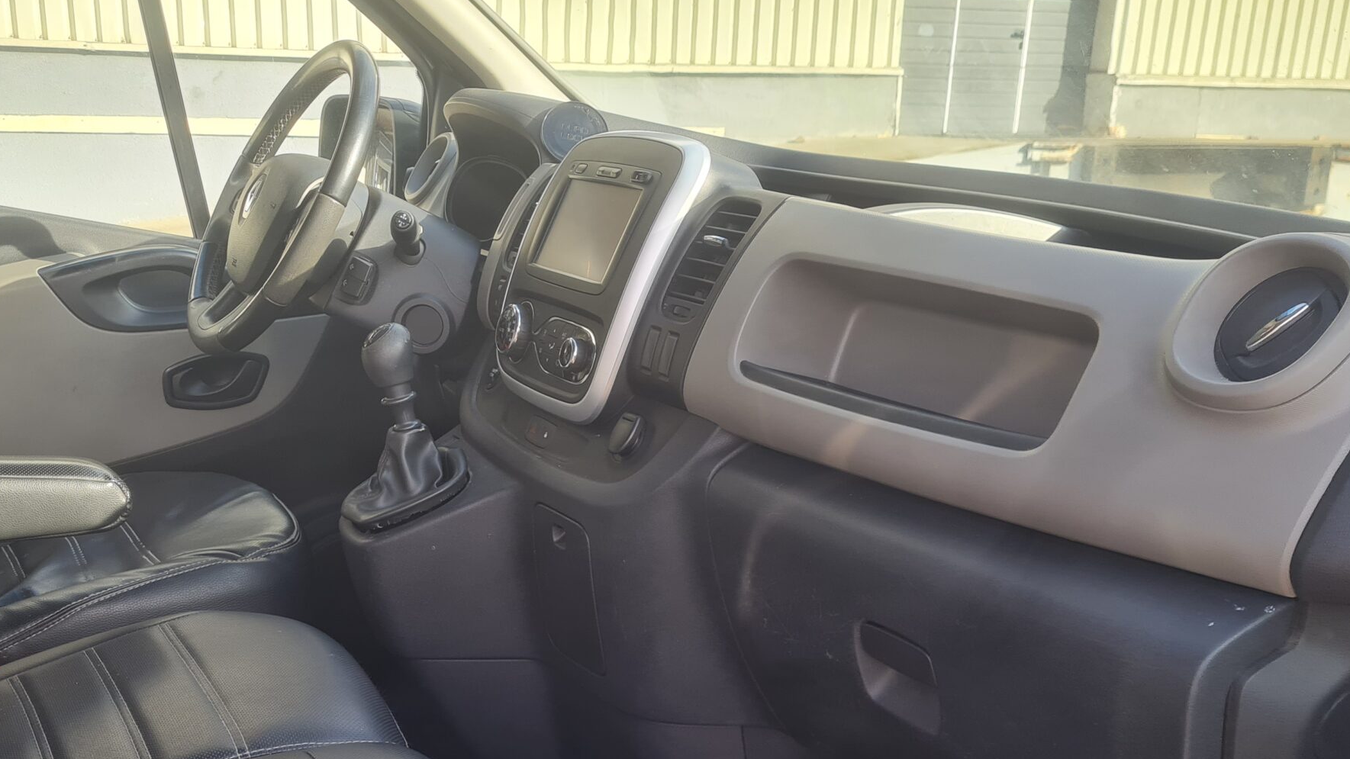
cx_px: 530
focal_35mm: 41
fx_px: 1468
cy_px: 639
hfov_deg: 49.1
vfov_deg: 28.2
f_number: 1.8
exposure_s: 1/258
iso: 50
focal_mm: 5.4
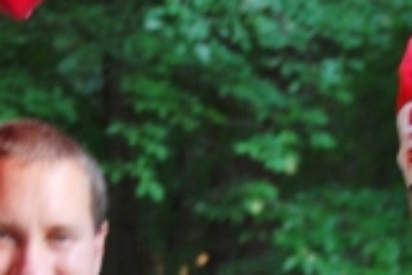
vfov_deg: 5.5
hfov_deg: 8.2
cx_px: 356
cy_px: 448
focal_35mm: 249
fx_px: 2849
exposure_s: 1/30
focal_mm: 42
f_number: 5.3
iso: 220
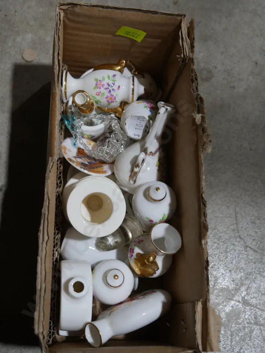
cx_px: 132
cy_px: 176
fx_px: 490
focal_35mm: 48
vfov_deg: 39.6
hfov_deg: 30.3
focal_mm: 24
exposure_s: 1/60
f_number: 5.2
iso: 320
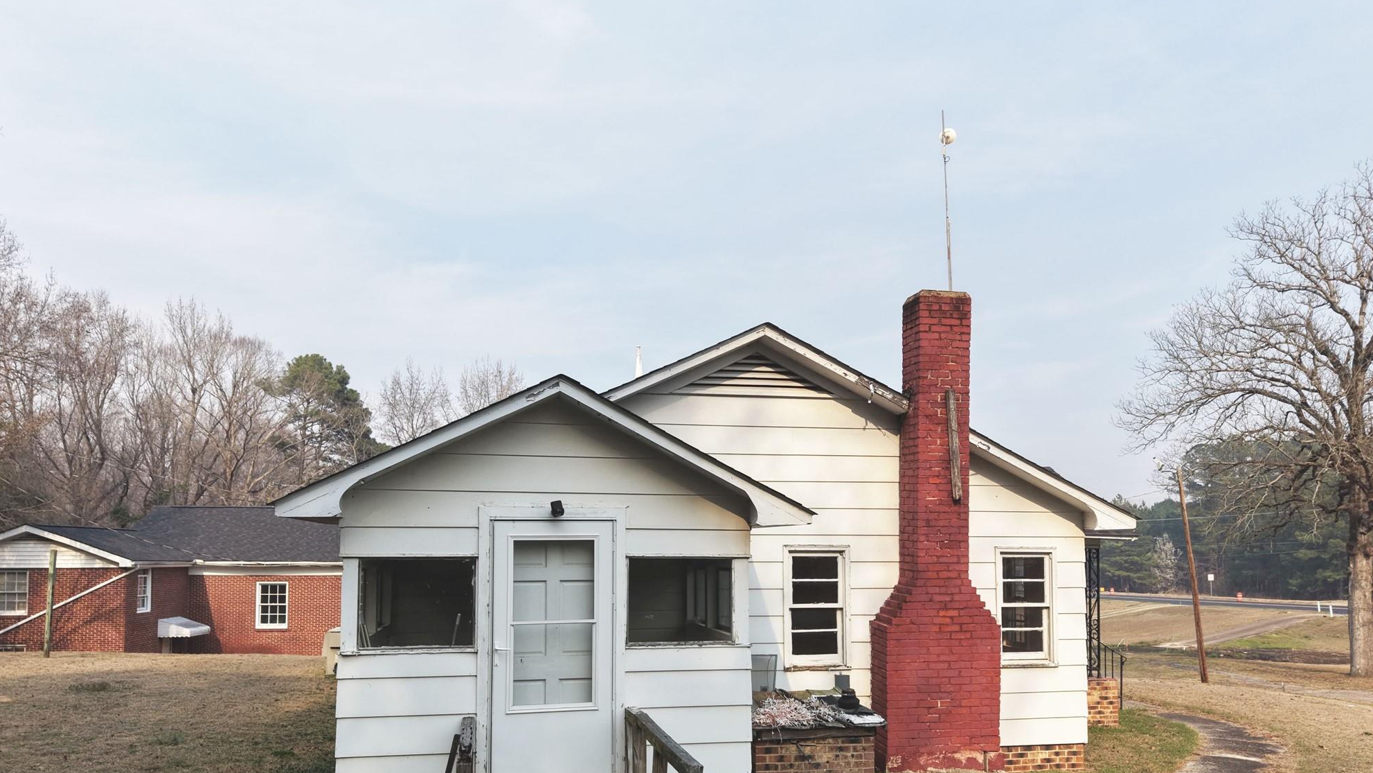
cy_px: 513
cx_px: 683
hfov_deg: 69.9
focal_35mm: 27
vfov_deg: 42.4
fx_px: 983
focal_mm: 8.67
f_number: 1.8
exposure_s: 1/350
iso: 140
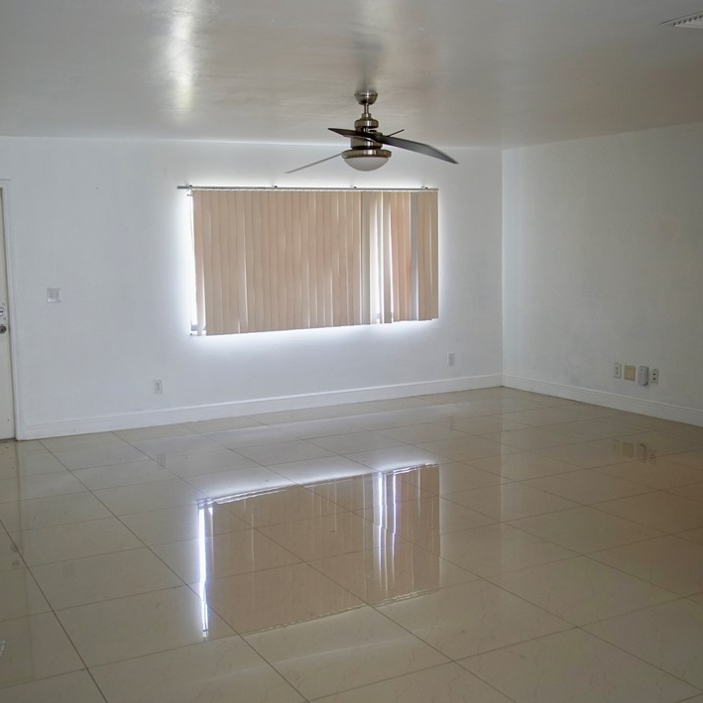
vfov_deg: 42.8
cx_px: 297
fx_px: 896
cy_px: 346
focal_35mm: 39
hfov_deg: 42.7
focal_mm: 30
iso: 800
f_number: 4
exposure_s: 1/160
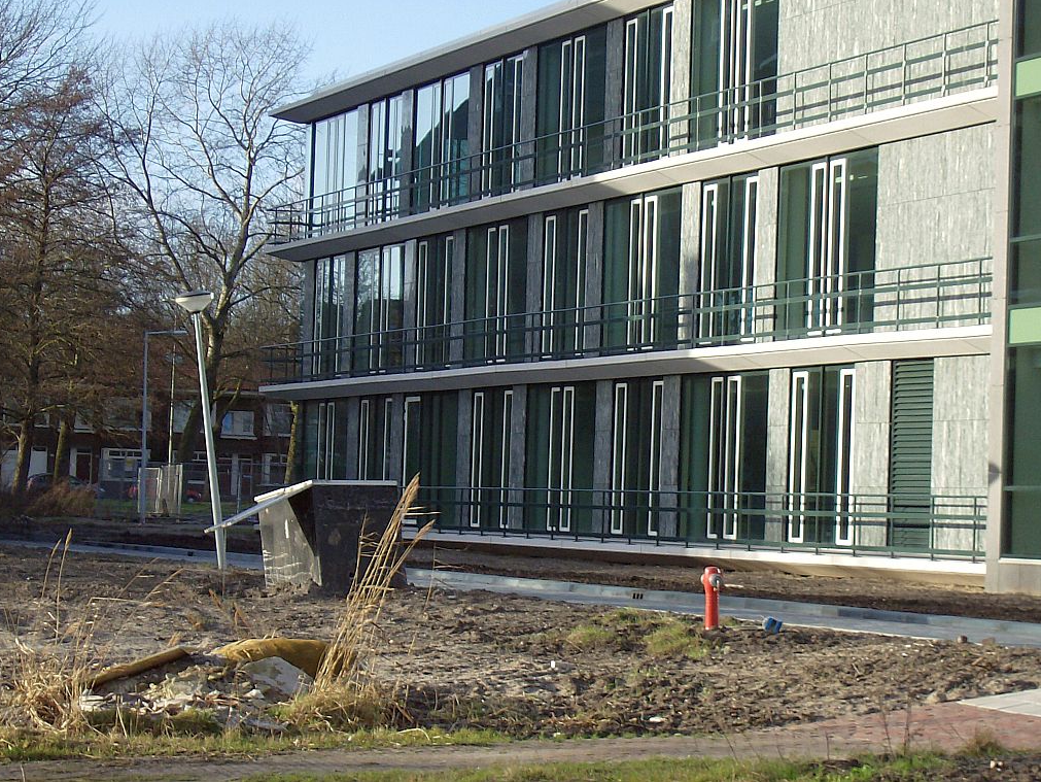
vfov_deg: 14.7
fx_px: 3038
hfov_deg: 19.4
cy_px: 390
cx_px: 522
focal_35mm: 101
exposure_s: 1/314
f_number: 4.6
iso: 100
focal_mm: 16.6
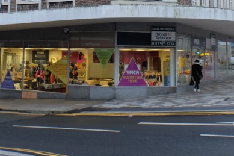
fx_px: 513
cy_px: -22
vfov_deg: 16.7
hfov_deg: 25.7
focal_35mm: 79
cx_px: 117
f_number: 4.5
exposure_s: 1/34
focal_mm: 20.1
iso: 400
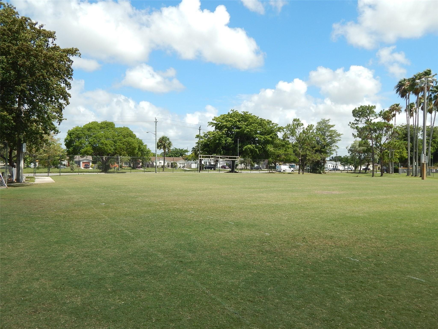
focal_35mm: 31
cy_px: 164
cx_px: 219
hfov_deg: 58.4
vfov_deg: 45.4
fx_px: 392
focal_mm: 5.6
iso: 125
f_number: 6.5
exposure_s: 1/400
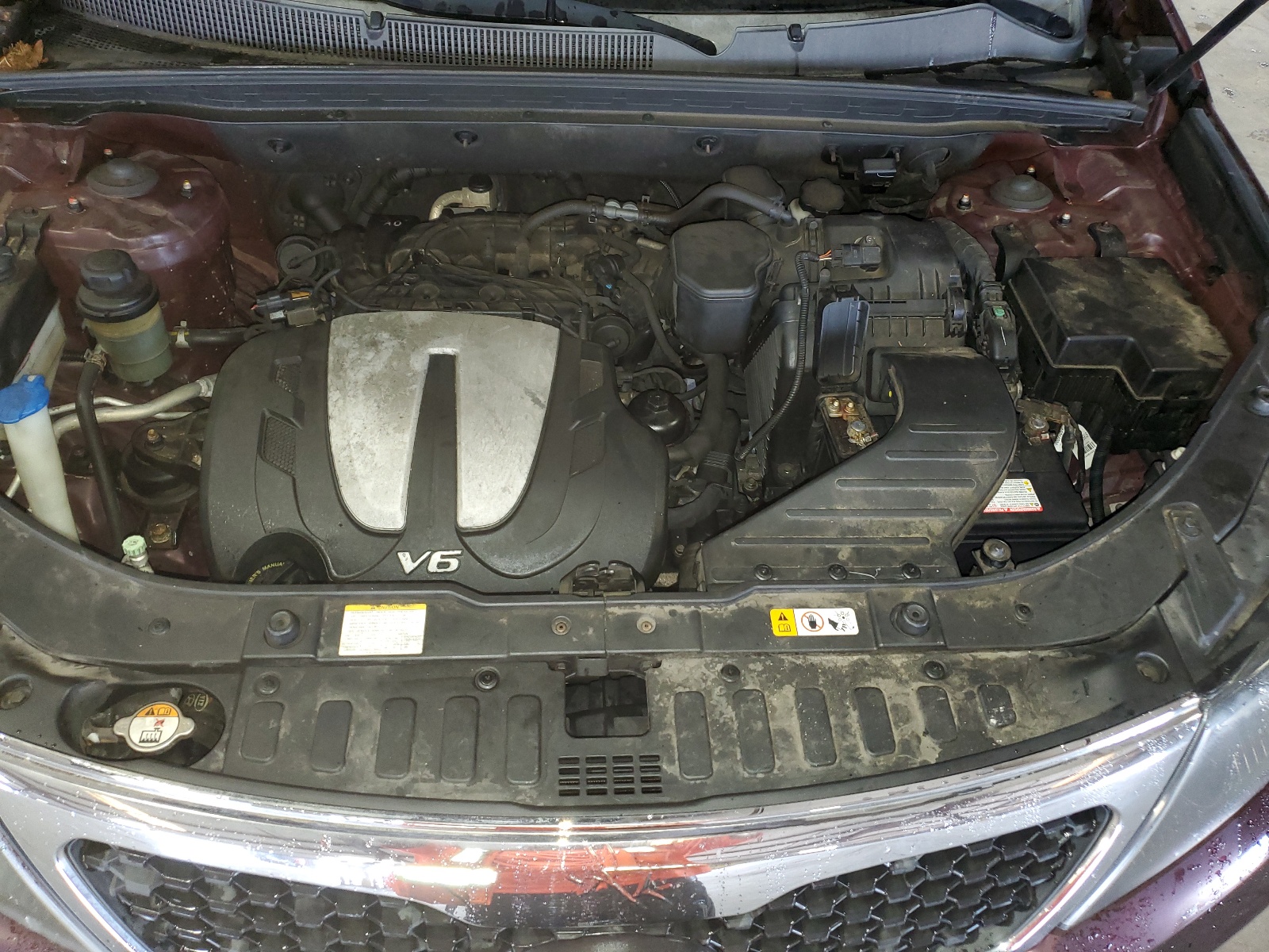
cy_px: 476
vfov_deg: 53.1
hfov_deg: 67.3
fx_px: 953
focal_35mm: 26
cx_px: 634
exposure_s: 1/13
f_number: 1.5
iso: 134
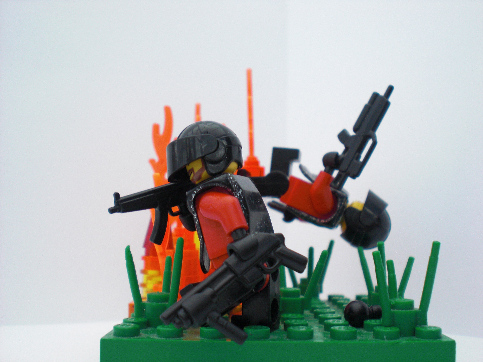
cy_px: 181
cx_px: 242
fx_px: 530
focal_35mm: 38
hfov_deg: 49.0
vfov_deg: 37.7
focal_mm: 6.3
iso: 200
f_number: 3.1
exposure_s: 1/80
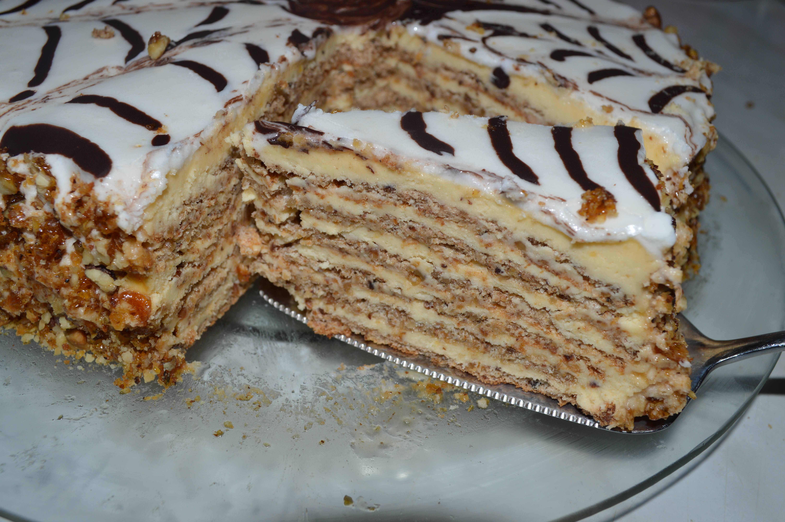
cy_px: 261
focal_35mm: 36
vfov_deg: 36.8
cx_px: 392
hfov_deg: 53.2
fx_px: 784
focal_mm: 24
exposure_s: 1/60
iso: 100
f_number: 8
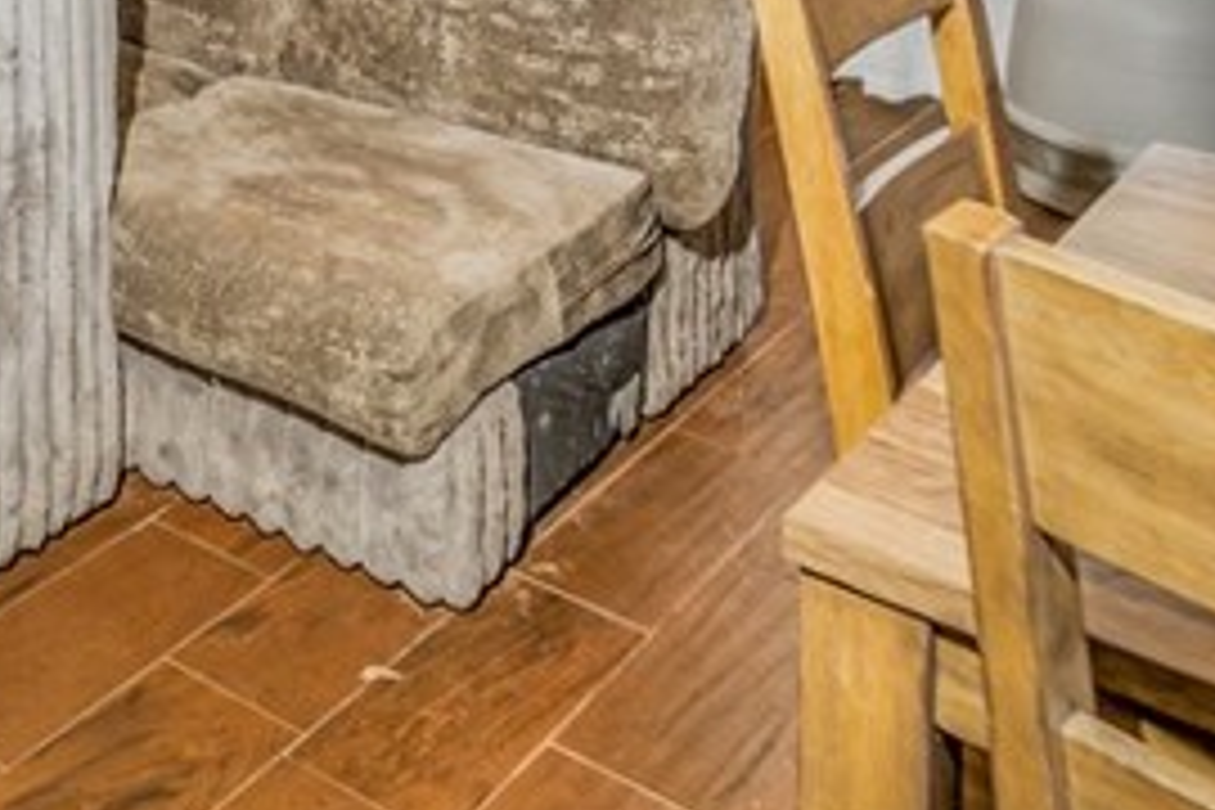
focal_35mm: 53
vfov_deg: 19.2
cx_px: -212
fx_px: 1789
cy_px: -655
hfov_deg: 31.8
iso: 100
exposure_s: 1/60
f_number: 7.1
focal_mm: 14
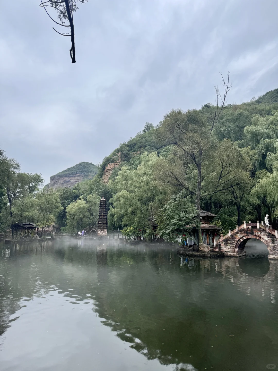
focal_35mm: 24
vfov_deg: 71.6
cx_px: 139
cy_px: 186
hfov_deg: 56.8
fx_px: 257
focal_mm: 6.86
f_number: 1.78
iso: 80
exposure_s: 1/1076
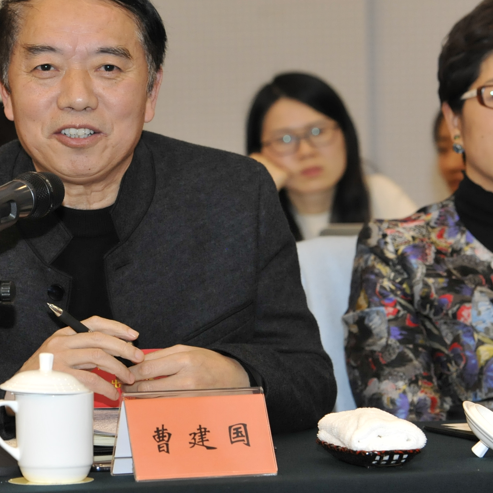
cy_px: 152
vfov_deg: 8.3
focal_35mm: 210
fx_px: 3384
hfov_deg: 8.3
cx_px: 71
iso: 1600
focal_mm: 105
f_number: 5
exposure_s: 1/160
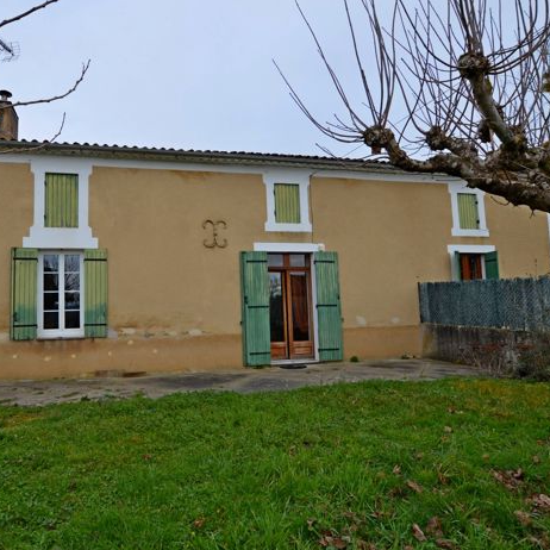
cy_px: 276
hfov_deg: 67.4
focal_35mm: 22
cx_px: 195
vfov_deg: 68.8
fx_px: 401
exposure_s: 1/125
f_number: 5.6
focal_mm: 11.5
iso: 110
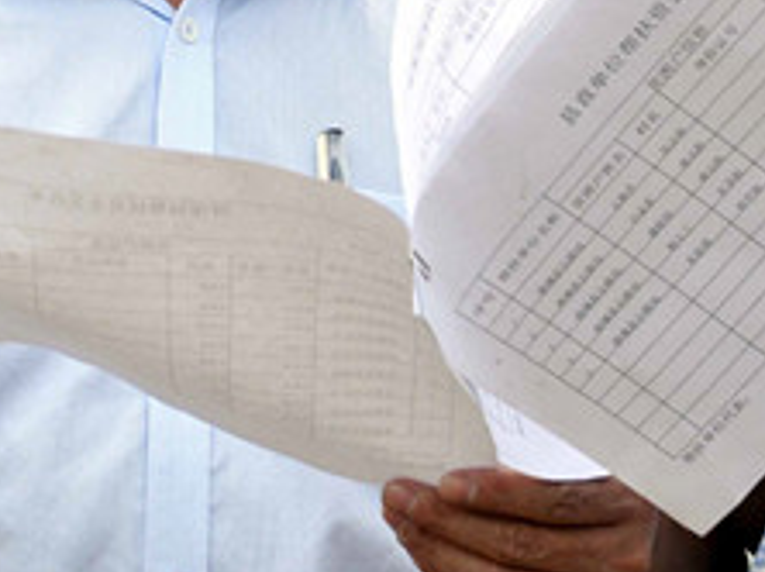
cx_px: 83
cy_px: -153
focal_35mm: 187
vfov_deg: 7.8
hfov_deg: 10.5
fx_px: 4128
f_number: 7.1
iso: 200
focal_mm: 36
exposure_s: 1/40
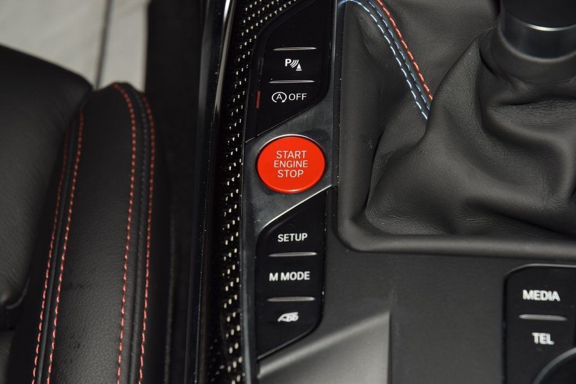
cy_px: 192
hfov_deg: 19.5
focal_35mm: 105
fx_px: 1680
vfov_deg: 13.0
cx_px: 288
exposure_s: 1/125
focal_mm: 70
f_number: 8
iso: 100
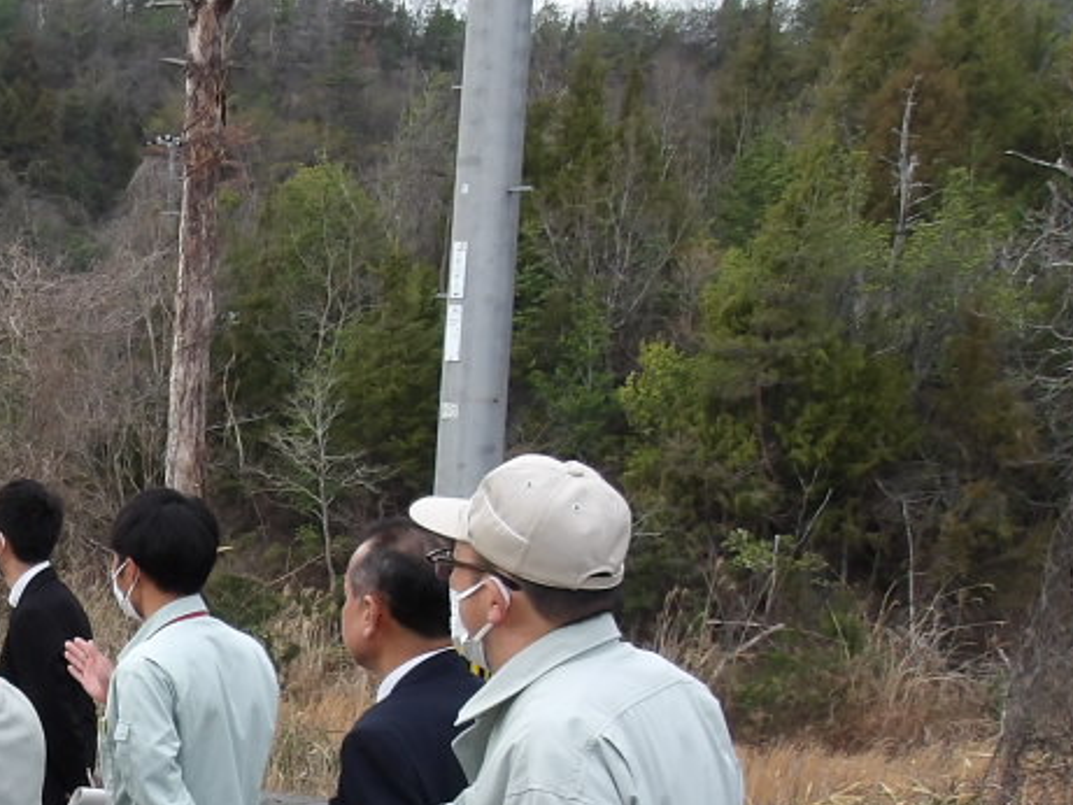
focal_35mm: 75
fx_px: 2325
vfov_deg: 19.0
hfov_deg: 23.4
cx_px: -270
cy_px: 852
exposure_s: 1/157
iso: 100
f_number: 3
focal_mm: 4.9
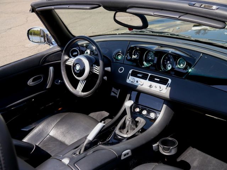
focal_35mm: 42
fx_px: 275
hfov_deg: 44.8
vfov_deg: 34.3
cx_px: 114
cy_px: 85
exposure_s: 1/160
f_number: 5.6
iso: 160
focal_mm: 21
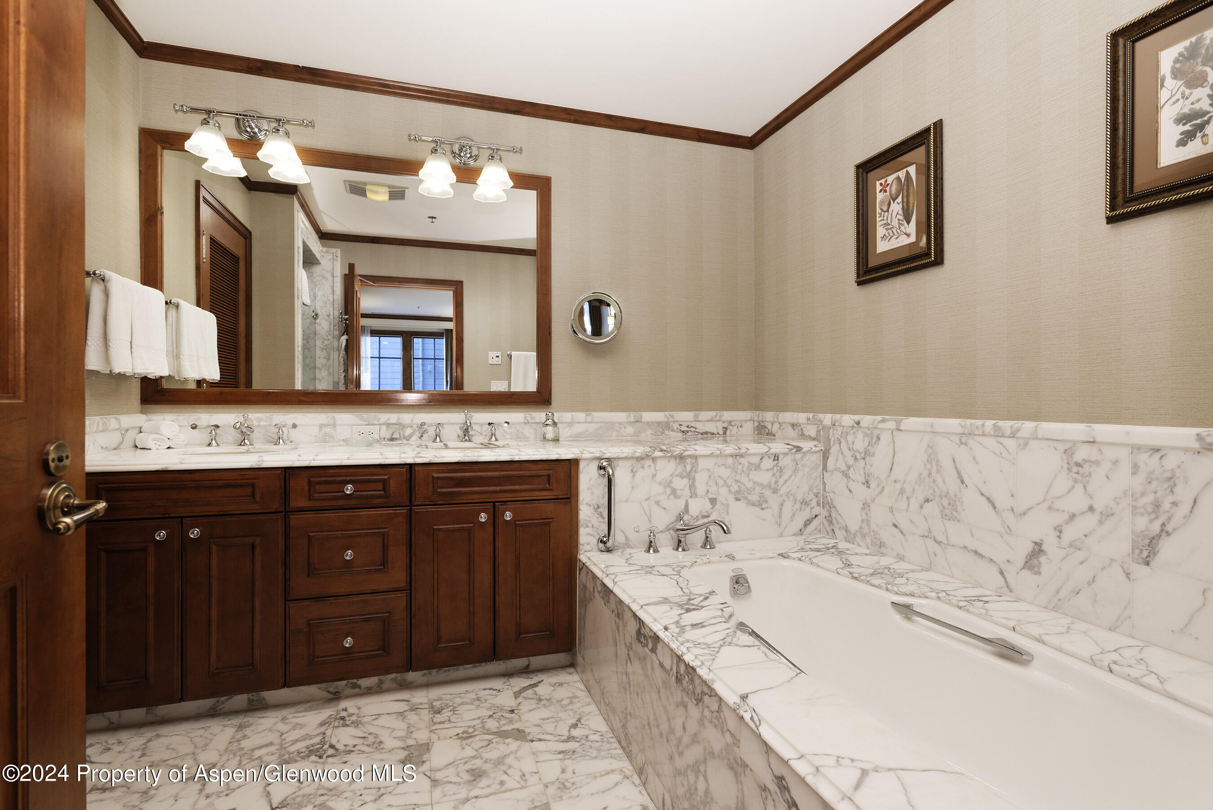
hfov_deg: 93.3
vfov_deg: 70.5
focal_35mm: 17
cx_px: 606
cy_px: 405
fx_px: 573
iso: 800
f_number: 7.1
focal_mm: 17
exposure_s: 1/200
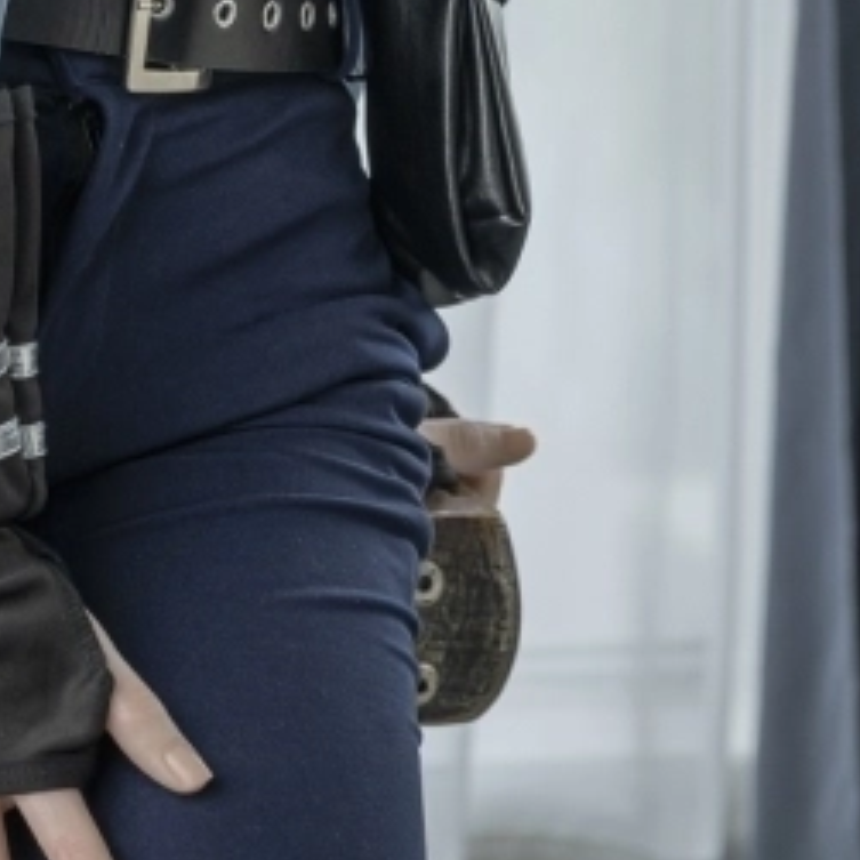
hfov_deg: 9.8
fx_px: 4975
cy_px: -439
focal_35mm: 177
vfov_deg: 9.6
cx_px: -14
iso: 400
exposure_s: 1/100
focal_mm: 58
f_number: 5.6
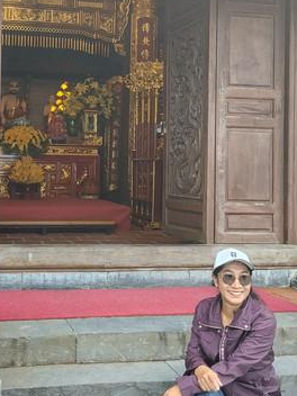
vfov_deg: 34.7
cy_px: 145
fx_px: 629
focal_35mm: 55
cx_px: 87
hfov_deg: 26.3
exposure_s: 1/157
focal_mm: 4.22
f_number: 1.8
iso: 50
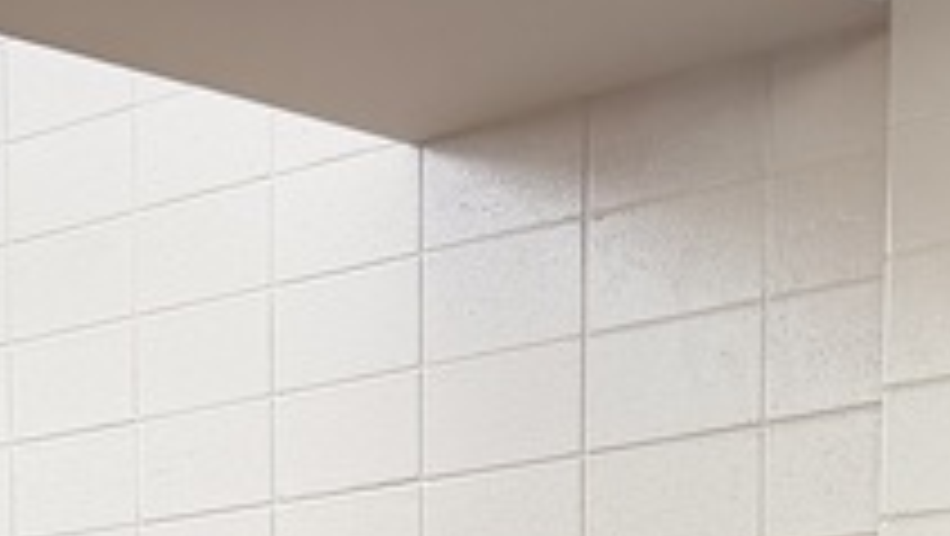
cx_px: 482
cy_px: 1396
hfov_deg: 16.9
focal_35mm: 127
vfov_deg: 8.5
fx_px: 3201
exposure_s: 1/60
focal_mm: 6.76
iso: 160
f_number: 1.78
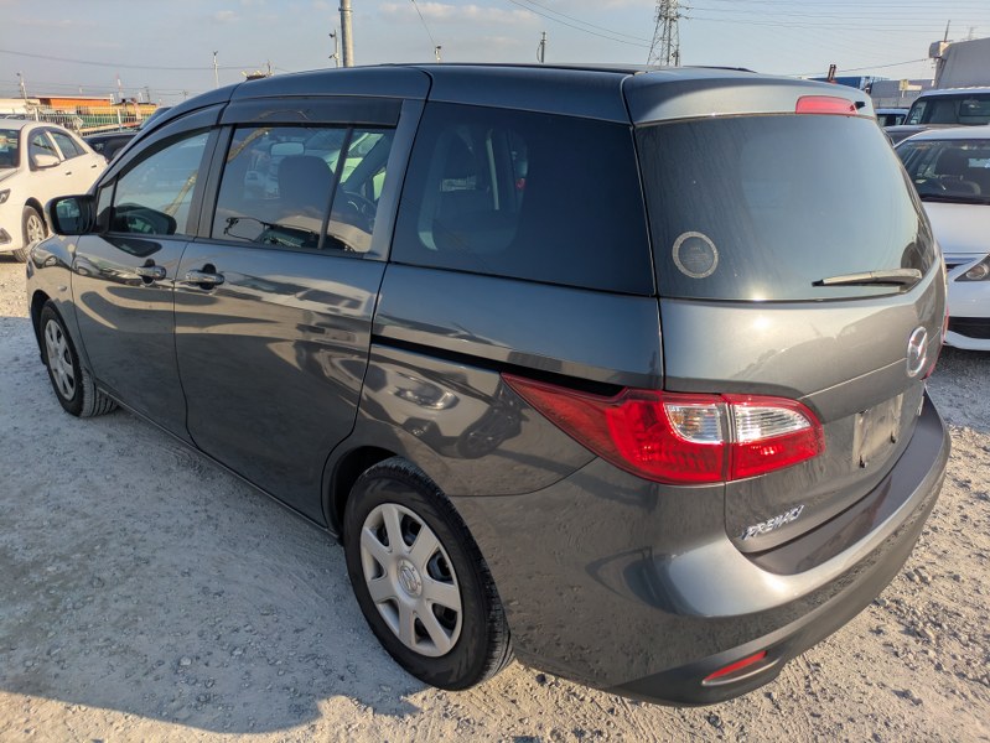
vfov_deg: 54.9
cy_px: 372
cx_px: 495
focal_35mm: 25
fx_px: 715
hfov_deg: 69.4
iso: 49
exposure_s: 1/2028
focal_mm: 5.43
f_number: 1.89
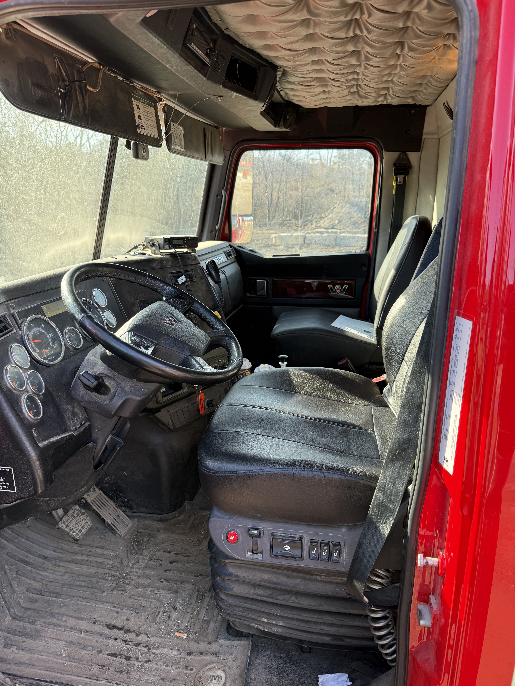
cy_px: 343
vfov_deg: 71.6
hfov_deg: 56.8
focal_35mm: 24
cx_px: 258
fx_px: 476
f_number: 1.78
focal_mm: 6.76
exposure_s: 1/367
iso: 100
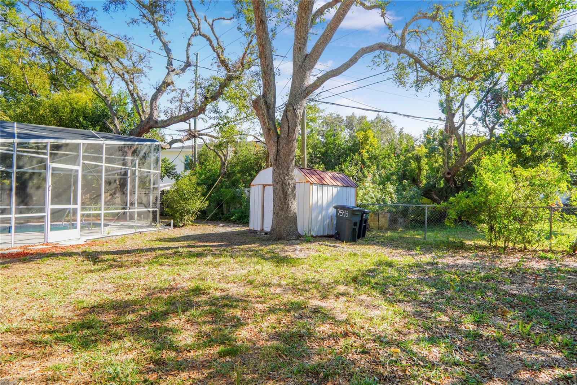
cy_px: 192
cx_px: 288
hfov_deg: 90.0
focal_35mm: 18
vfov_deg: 67.4
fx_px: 288
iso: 100
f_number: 5
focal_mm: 12
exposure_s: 1/200
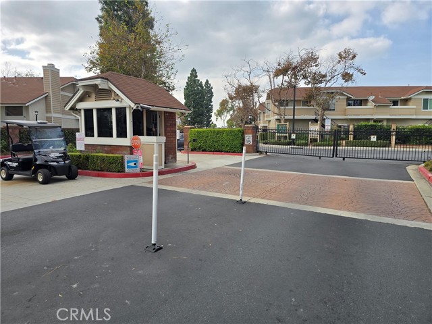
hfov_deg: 73.9
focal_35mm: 23
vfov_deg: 58.9
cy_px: 162
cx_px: 216
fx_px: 287
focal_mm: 6.3
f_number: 1.7
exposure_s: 1/655
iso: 12
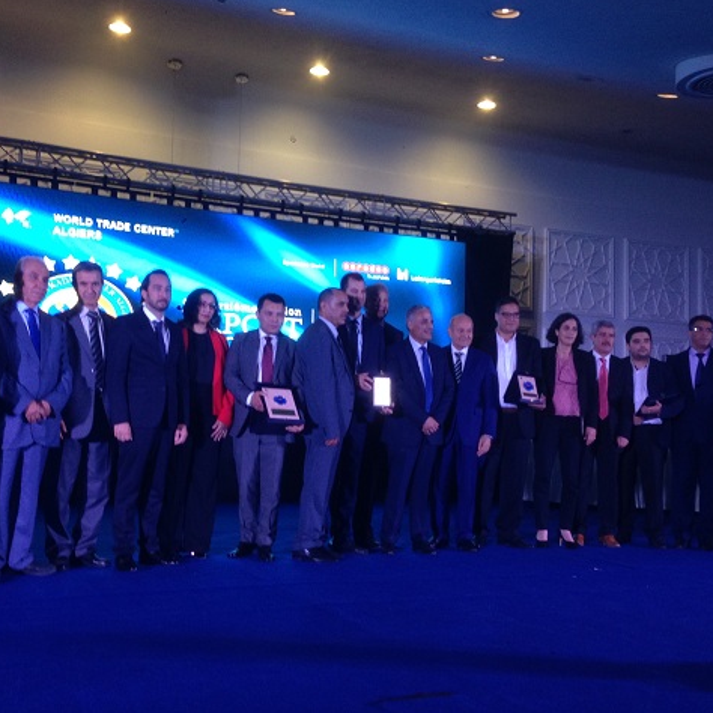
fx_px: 932
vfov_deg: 41.9
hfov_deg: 41.8
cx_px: 326
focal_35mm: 40
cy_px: 360
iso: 125
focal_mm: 4.12
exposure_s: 1/20
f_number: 2.4
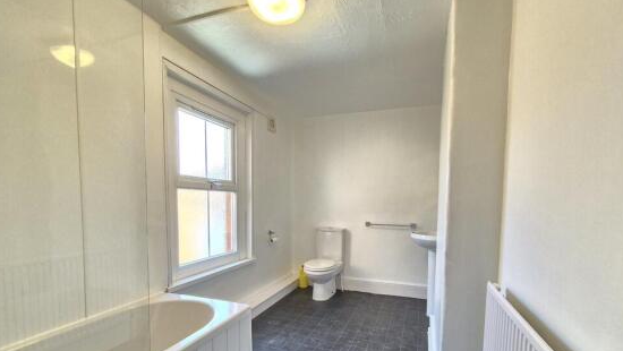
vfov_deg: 69.3
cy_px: 224
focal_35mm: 15
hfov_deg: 103.0
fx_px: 248
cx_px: 317
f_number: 2.2
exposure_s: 1/50
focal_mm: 2.2
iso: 125
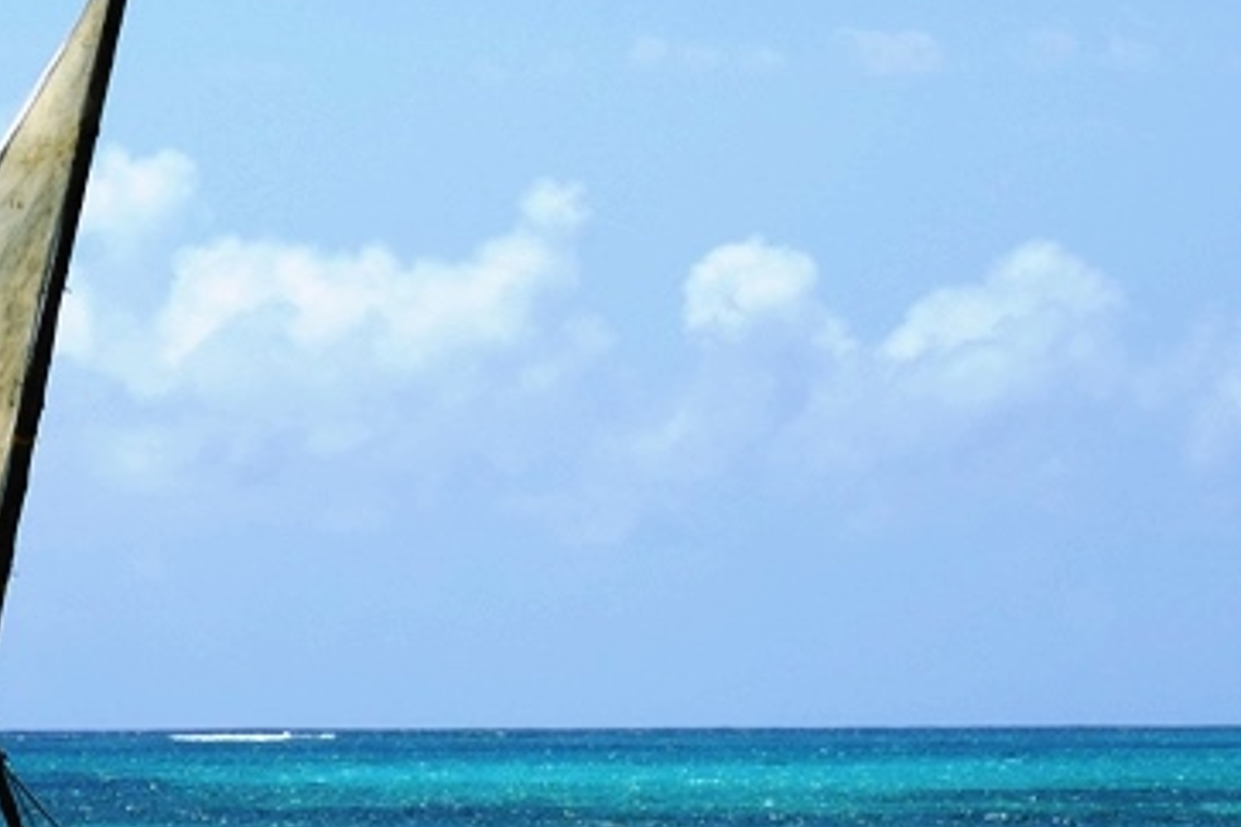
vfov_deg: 3.8
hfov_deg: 5.7
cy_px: 637
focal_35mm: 359
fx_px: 12389
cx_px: 526
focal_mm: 85
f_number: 5.6
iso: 200
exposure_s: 1/2000
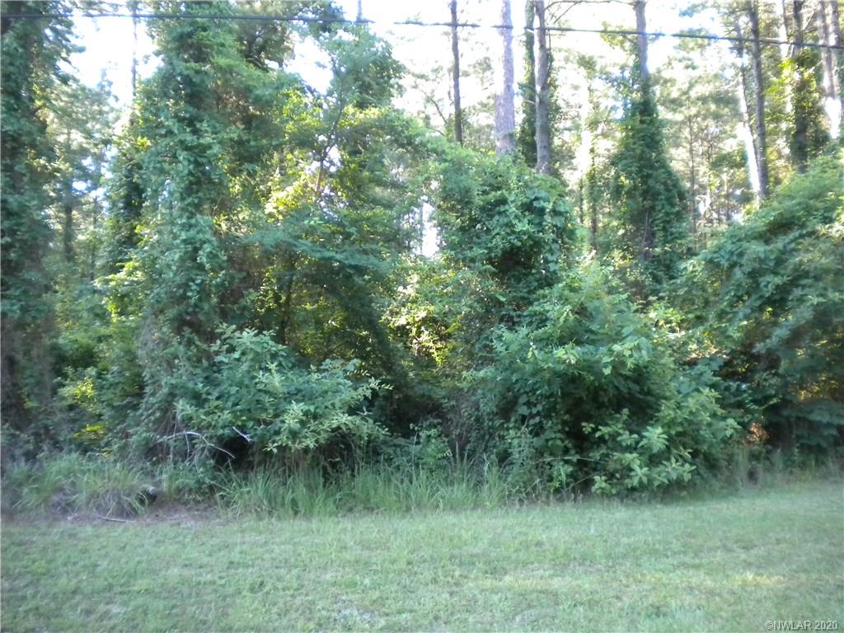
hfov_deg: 52.6
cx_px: 422
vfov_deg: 40.7
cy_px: 316
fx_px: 853
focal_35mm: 35
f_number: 3.1
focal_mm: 6.3
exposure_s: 1/105
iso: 400
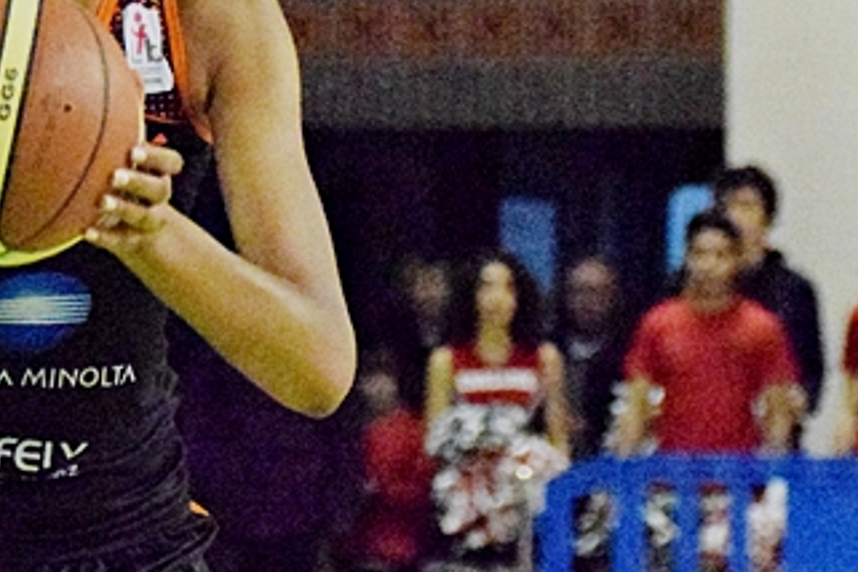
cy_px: 27
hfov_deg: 3.5
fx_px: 13894
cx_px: -48
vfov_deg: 2.4
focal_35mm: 583
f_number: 5.6
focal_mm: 130
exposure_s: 1/1250
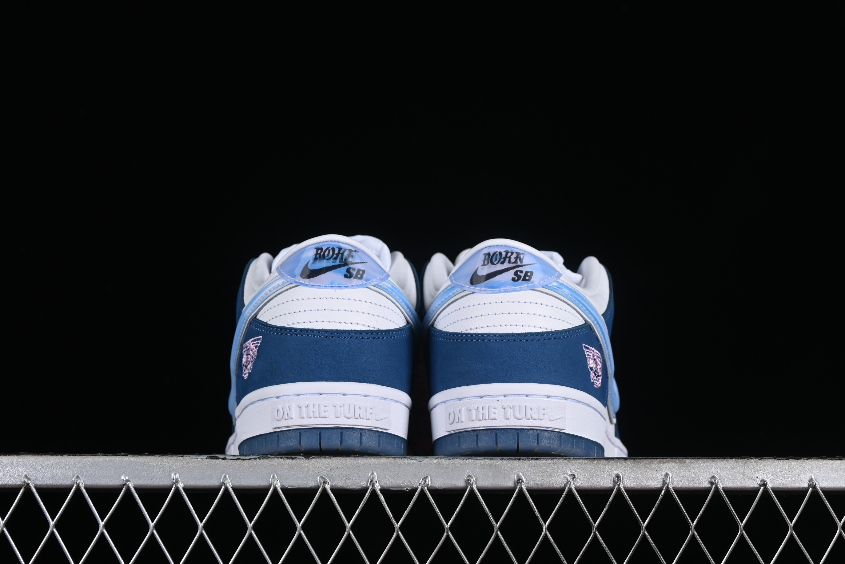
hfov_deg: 26.6
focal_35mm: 76
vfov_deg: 18.0
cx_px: 426
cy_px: 281
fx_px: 1784
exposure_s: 1/60
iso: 160
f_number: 8
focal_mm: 50
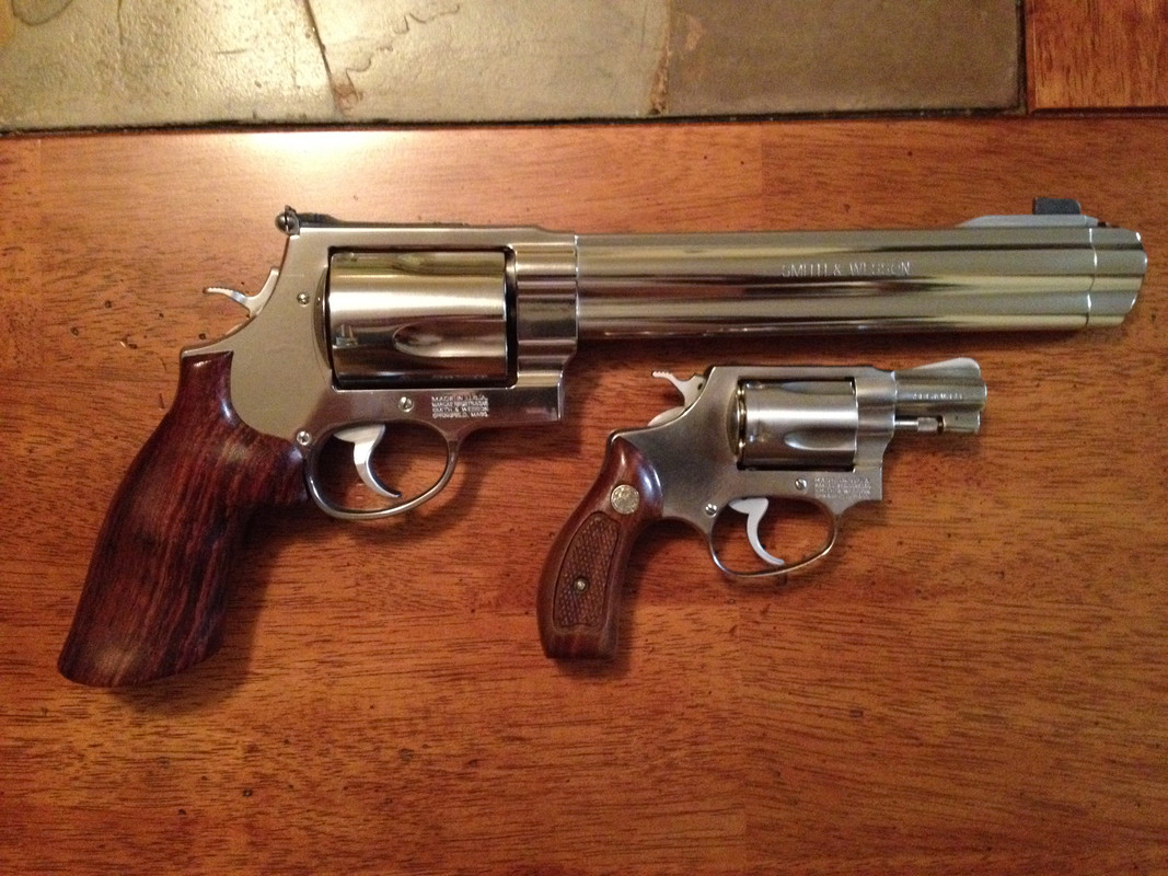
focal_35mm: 35
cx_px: 584
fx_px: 1181
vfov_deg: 40.7
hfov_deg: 52.6
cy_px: 438
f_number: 2.4
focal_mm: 4.28
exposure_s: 1/15
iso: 800
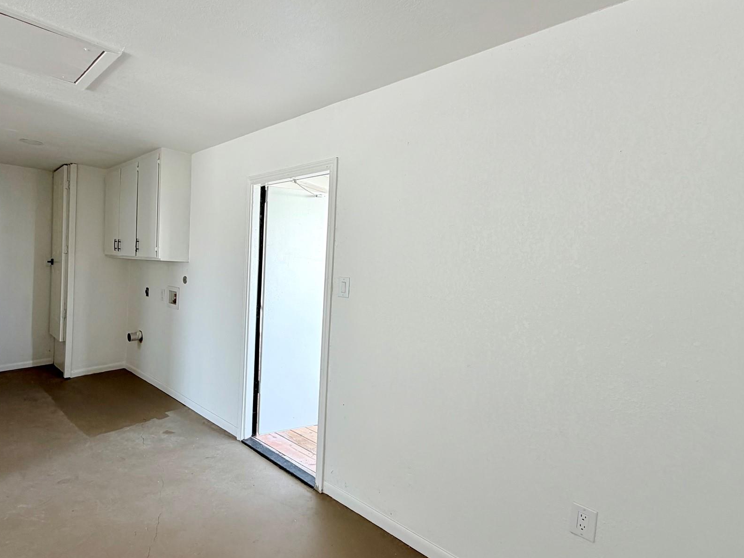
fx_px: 387
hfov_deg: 86.9
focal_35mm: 18
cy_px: 271
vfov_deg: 71.6
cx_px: 307
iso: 100
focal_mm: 2.22
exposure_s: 1/121
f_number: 2.2
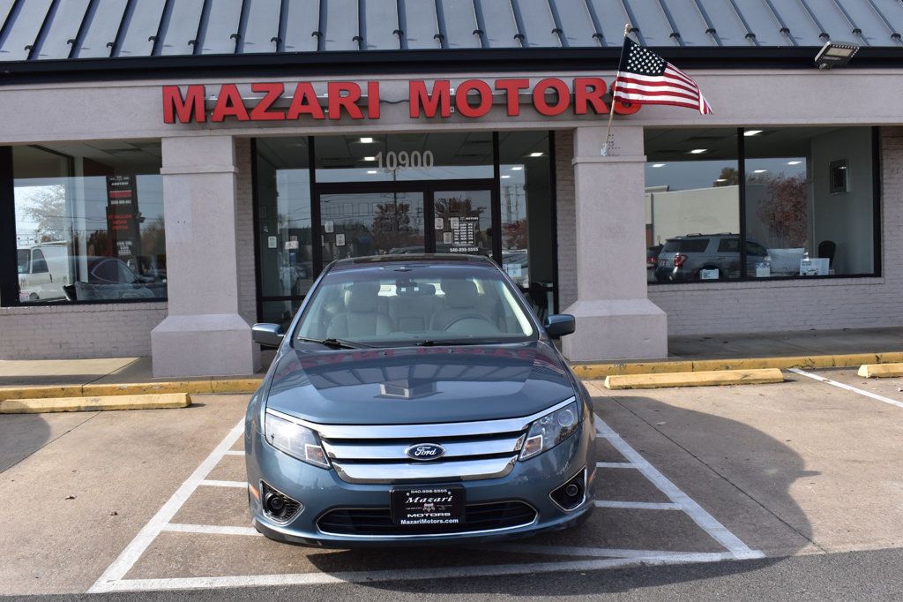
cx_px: 452
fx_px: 903
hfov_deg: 53.1
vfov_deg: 36.8
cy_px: 301
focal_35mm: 36
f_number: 11
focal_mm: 24
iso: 400
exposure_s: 1/400
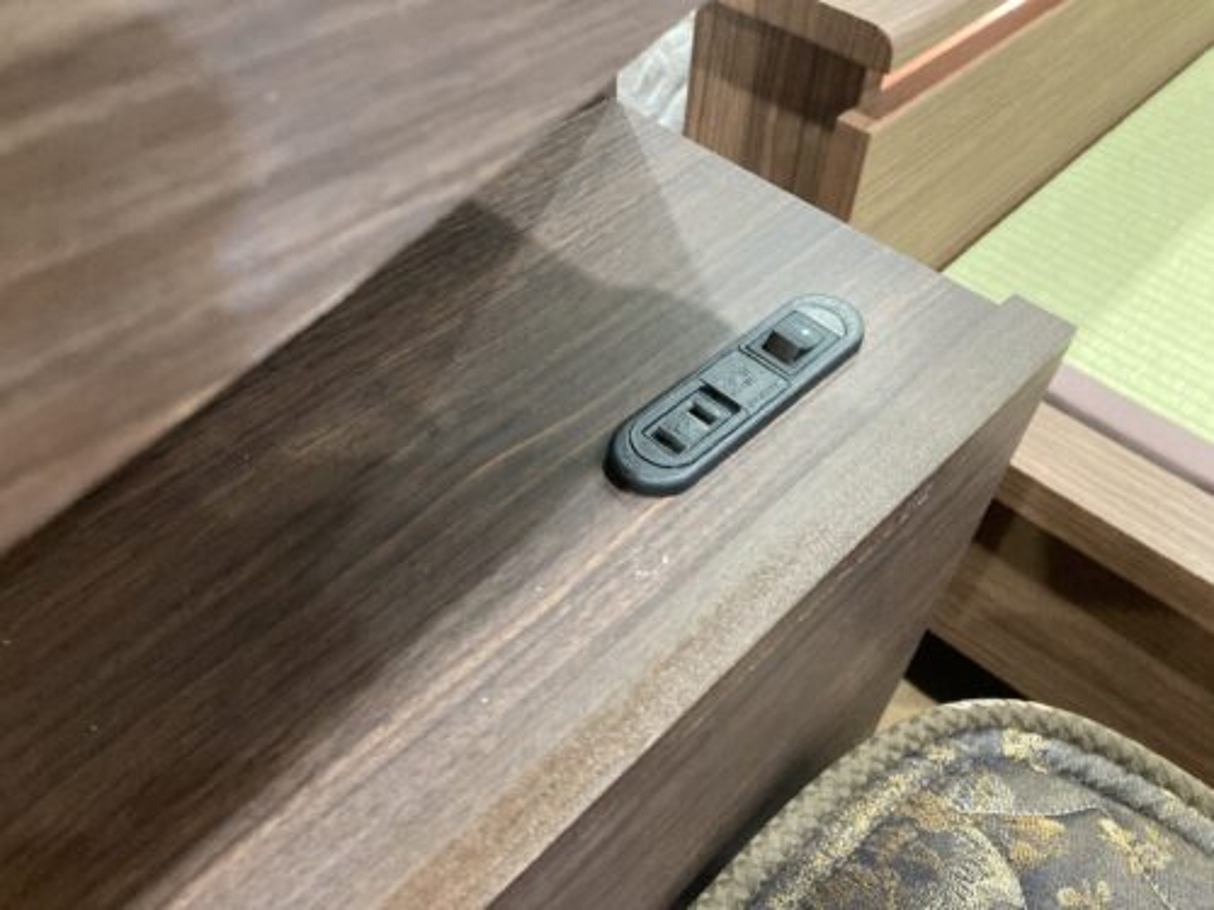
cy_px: 455
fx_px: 982
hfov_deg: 63.4
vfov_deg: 49.7
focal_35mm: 28
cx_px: 607
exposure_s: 1/33
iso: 320
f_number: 1.8
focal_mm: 3.99
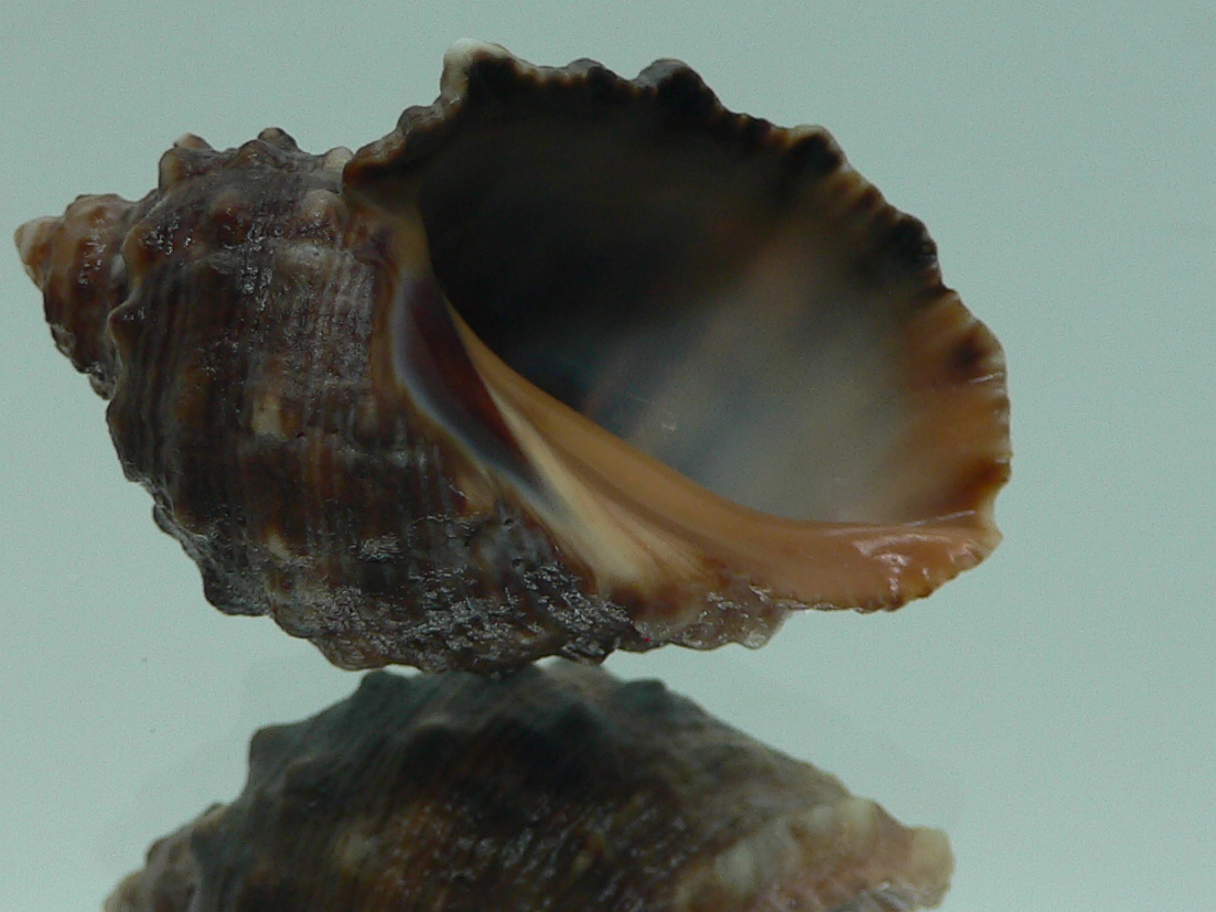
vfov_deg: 22.9
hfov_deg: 30.2
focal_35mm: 64
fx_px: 2248
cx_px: 523
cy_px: 475
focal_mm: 4.6
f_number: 2.8
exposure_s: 1/60
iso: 80
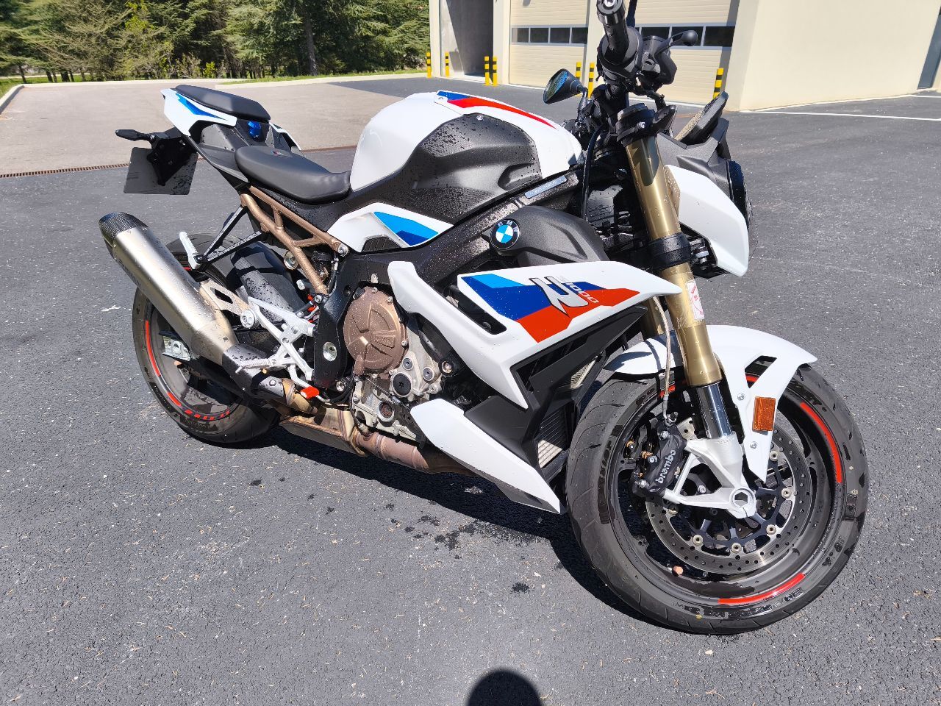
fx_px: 625
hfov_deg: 73.9
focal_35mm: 23
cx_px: 470
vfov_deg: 58.9
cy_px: 353
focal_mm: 5.35
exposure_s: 1/3778
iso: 80
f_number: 1.7
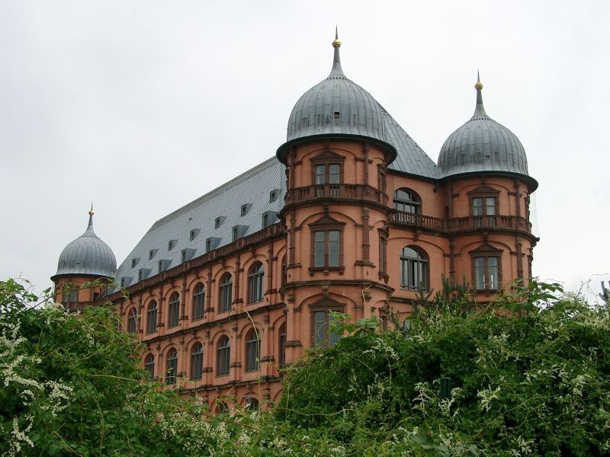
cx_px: 305
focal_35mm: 50
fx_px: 881
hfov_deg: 38.2
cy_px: 228
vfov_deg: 29.1
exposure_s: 1/244
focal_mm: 10.4
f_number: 4
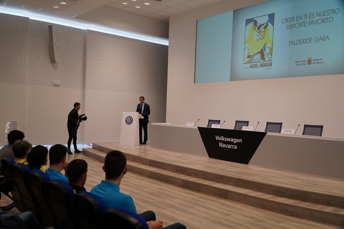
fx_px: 301
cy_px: 114
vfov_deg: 41.7
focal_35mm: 32
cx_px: 172
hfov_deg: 59.5
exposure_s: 1/160
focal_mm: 21
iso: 500
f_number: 4
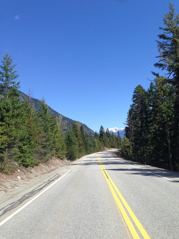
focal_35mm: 33
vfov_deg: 55.4
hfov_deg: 42.9
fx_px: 228
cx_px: 90
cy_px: 120
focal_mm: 4.12
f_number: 2.4
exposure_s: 1/1261
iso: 50
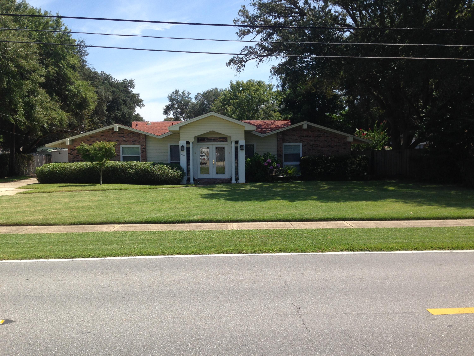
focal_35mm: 33
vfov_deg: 42.9
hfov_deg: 55.4
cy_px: 178
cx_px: 237
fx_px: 452
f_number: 2.4
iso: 50
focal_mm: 4.12
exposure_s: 1/1178
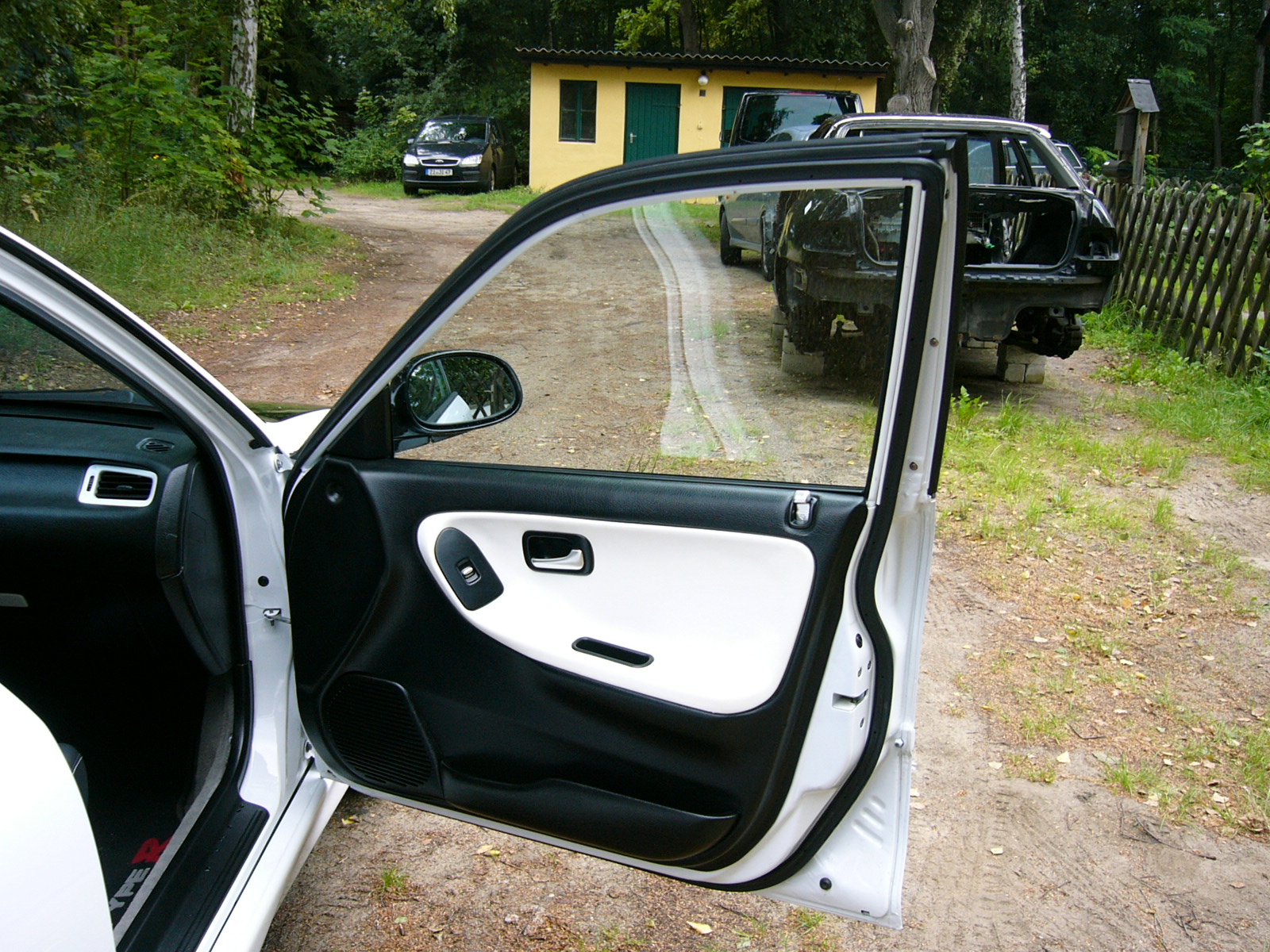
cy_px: 476
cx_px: 635
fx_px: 1394
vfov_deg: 37.7
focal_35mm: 38
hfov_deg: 49.0
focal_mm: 6.3
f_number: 2.9
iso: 50
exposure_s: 1/100
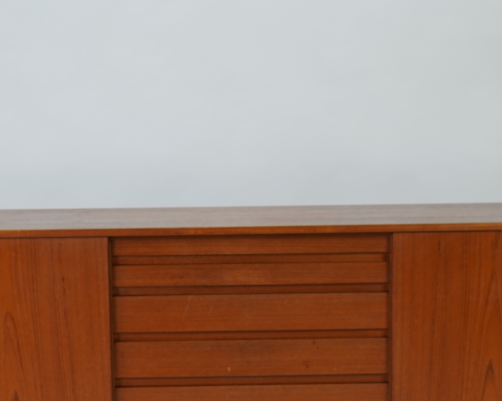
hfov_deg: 19.0
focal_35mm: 101
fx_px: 1500
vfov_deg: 15.1
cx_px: 266
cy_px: 340
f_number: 4.5
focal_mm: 44
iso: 500
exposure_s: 1/100
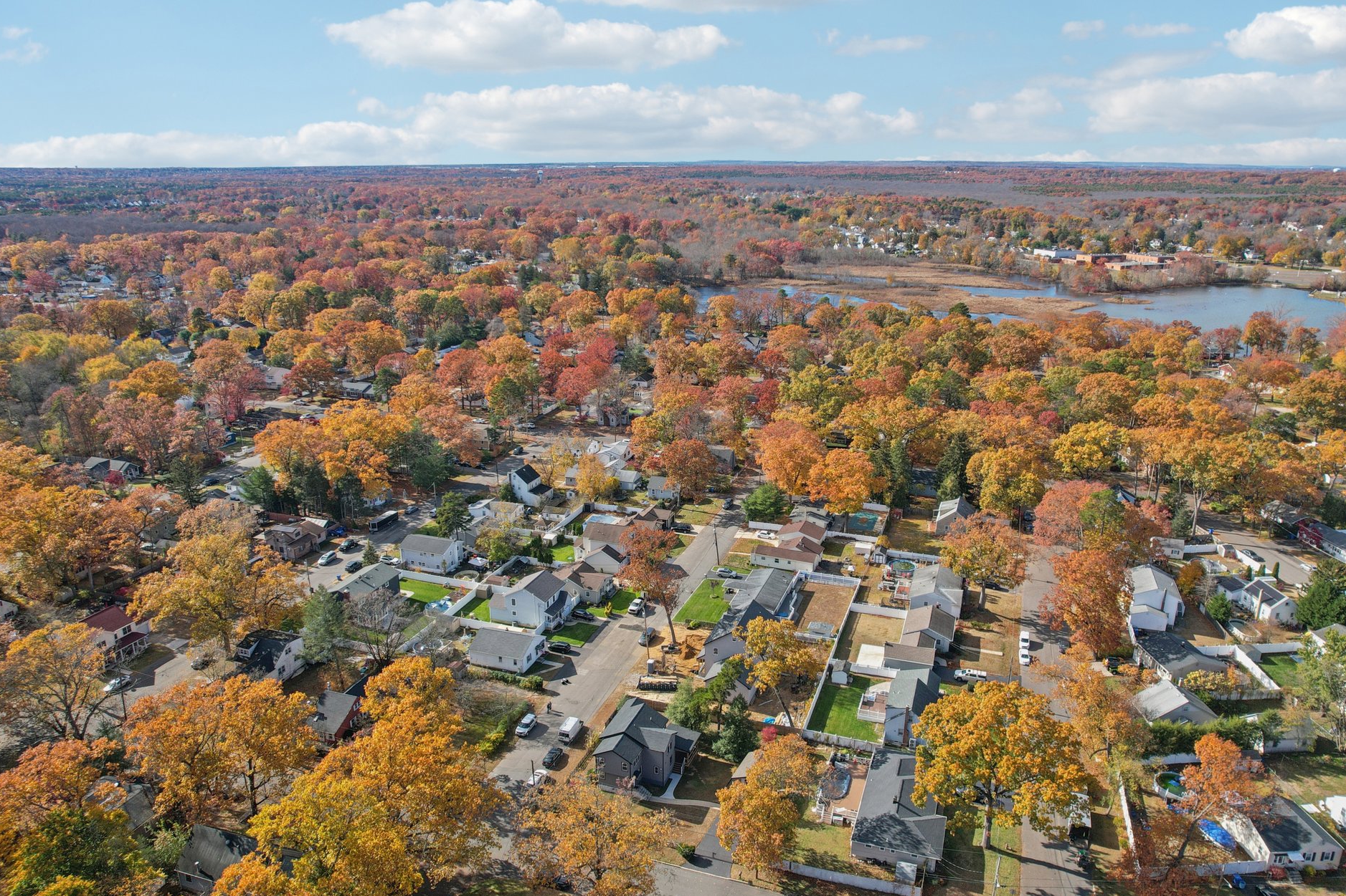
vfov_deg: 53.1
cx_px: 702
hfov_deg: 73.7
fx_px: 897
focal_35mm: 24
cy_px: 466
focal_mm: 8.4
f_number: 2.8
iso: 100
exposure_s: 1/1000
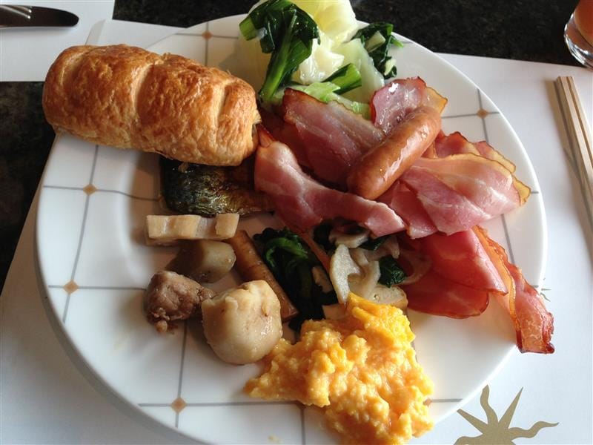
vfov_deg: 42.9
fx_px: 565
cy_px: 222
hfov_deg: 55.4
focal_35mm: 33
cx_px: 296
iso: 64
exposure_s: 1/120
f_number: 2.4
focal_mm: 4.13
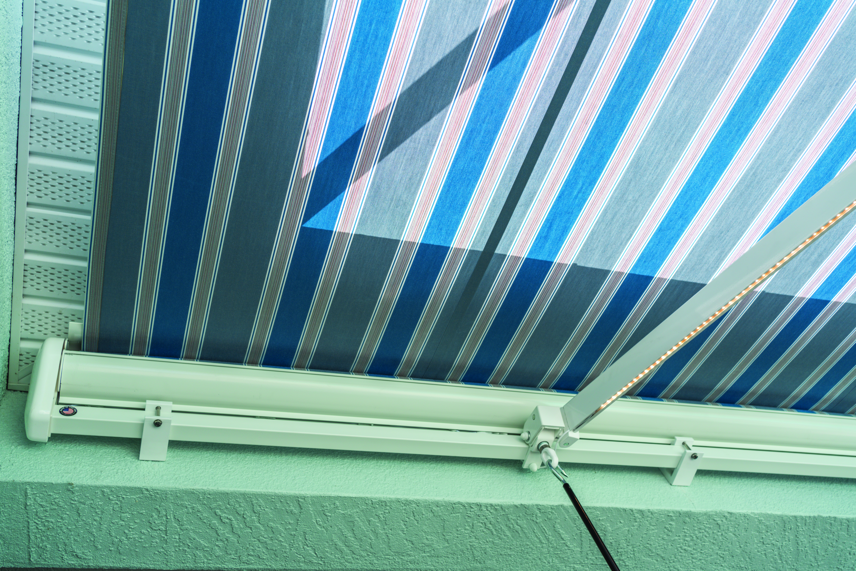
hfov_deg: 54.4
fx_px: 832
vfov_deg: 37.9
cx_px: 428
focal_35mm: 35
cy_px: 286
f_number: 5
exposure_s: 1/125
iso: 100
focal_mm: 35
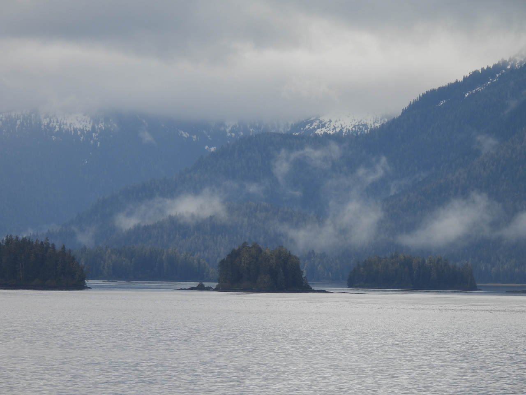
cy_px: 198
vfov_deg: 3.9
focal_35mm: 380
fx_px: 5774
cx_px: 263
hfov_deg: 5.2
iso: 100
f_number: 5
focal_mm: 67.8
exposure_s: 1/160
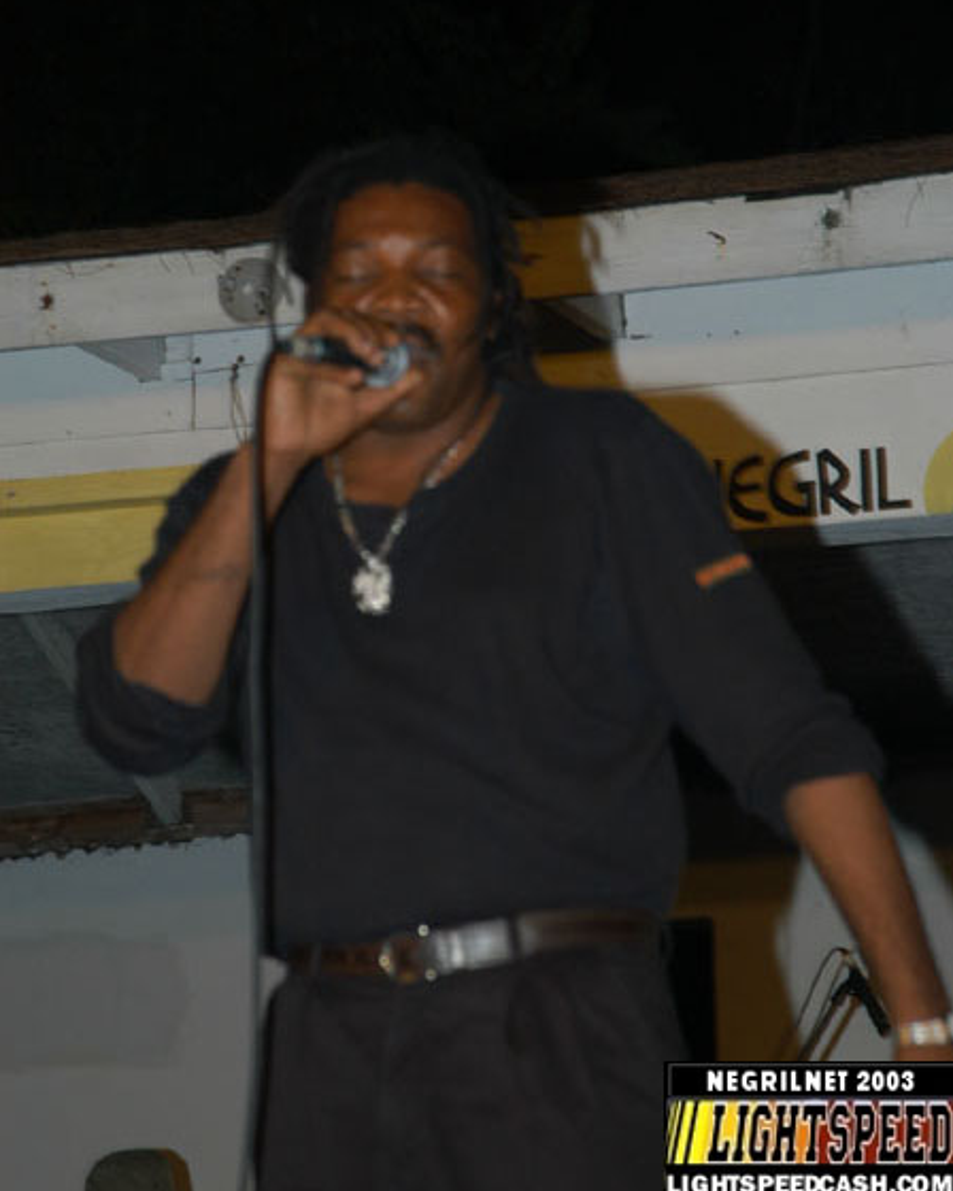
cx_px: 476
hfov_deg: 10.7
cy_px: 488
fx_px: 5097
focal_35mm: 145
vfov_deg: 13.3
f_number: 5
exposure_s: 1/60
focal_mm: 85
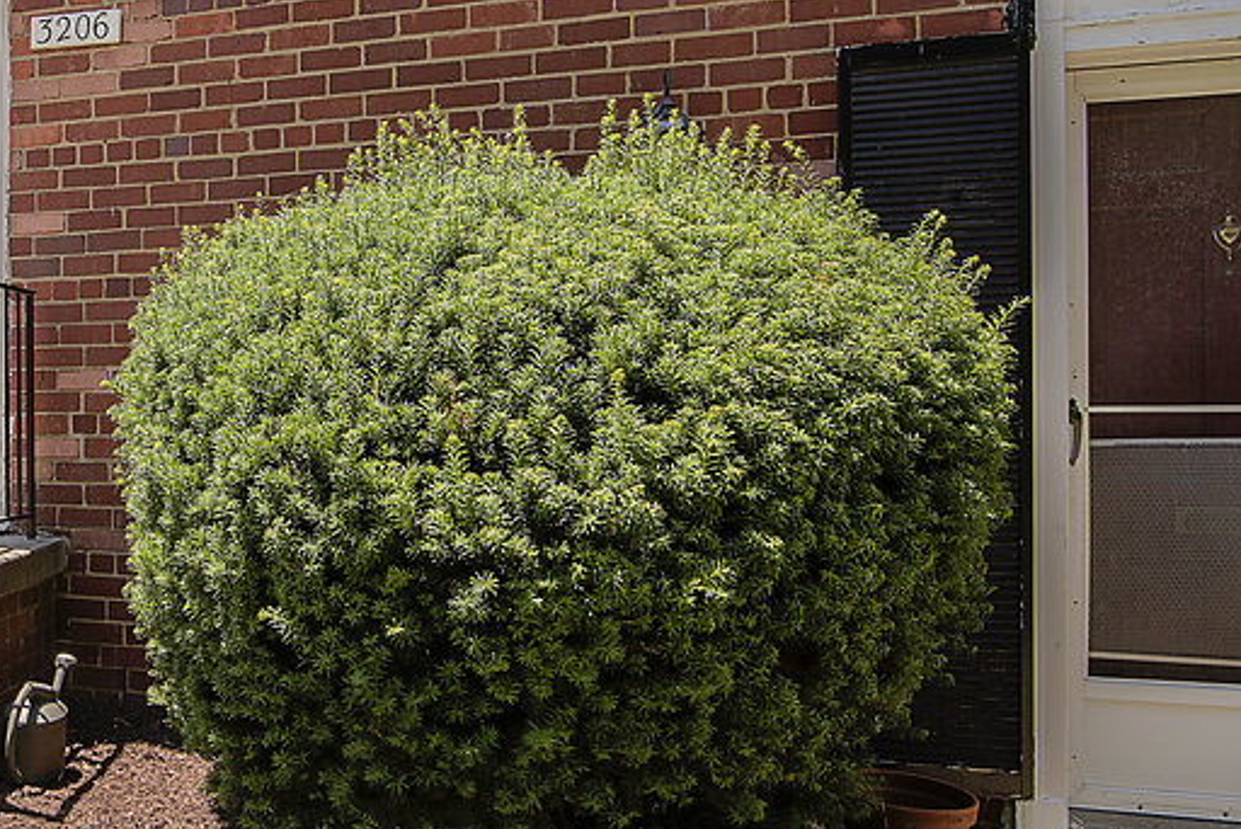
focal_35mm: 36
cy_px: 434
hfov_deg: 45.1
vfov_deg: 36.9
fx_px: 1242
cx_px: 5
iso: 100
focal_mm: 18
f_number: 16
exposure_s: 1/40
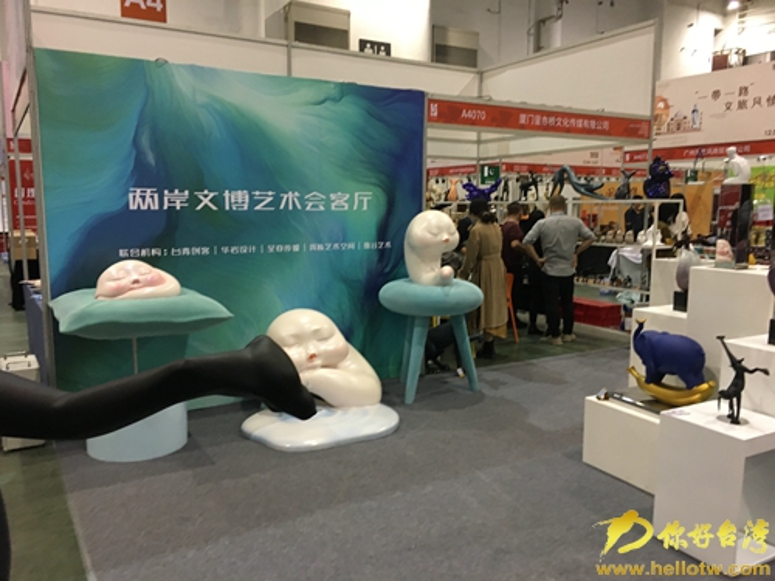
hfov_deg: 61.7
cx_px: 388
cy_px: 290
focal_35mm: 29
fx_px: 649
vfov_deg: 48.2
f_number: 2.2
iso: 200
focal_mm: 4.15
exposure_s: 1/20
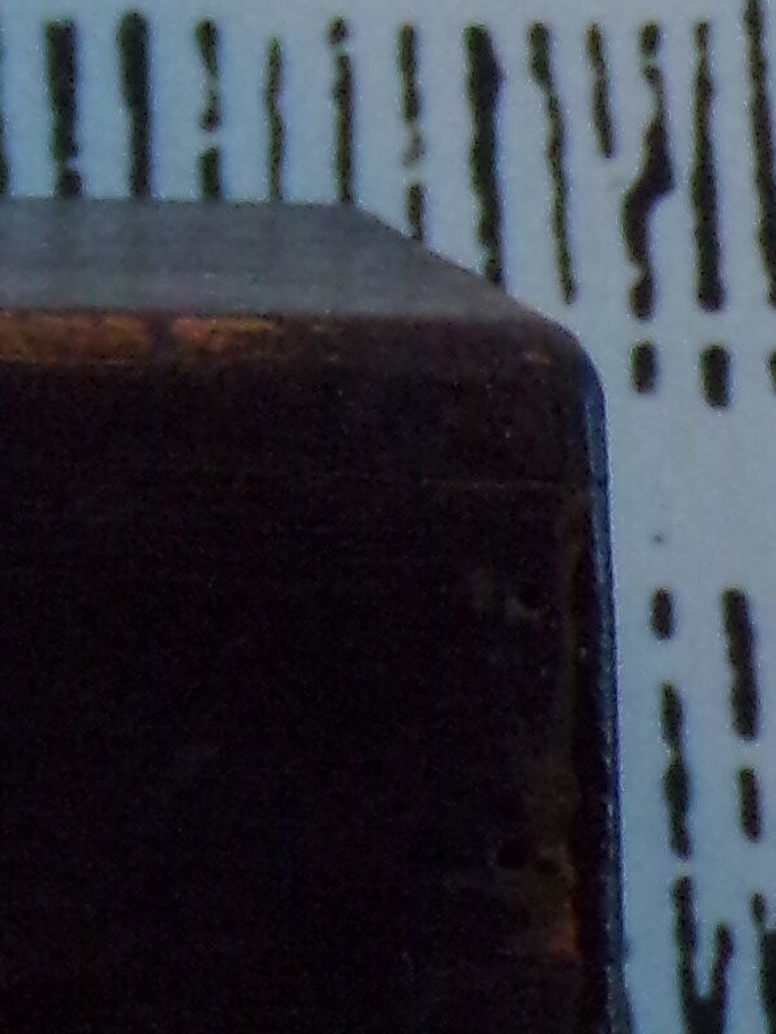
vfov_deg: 4.4
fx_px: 12909
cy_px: -1933
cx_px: -1324
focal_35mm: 432
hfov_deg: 3.4
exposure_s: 1/40
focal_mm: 13.3
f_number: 3.9
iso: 400
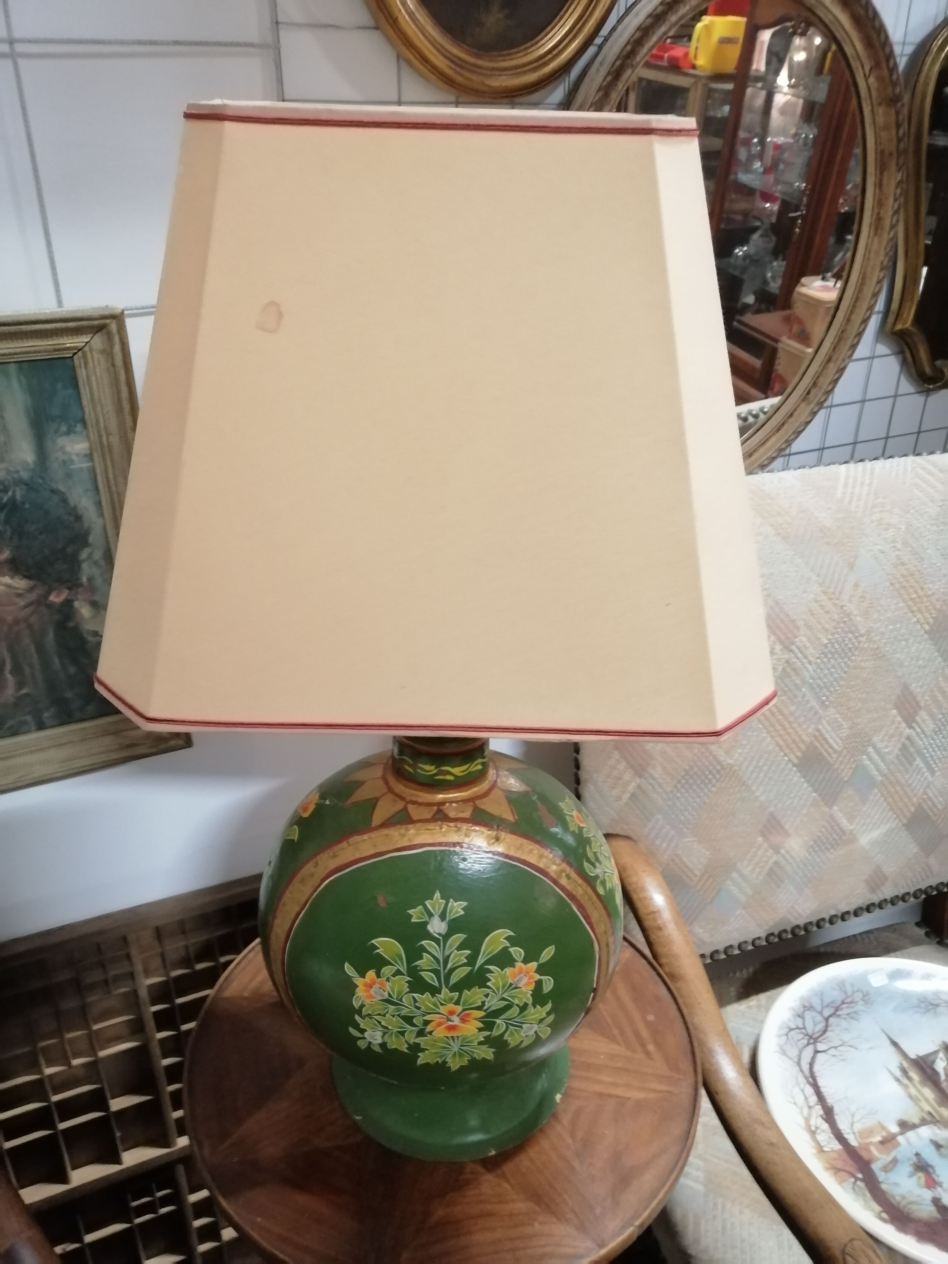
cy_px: 632
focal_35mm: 26
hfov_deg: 53.1
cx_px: 474
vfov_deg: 67.3
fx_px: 949
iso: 640
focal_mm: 3.96
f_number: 1.8
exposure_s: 1/20
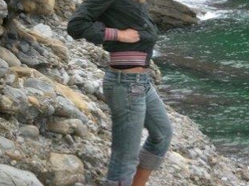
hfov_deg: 15.4
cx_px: 121
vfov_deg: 11.5
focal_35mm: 128
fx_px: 920
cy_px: 62
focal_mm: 14.49
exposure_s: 1/60
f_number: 5
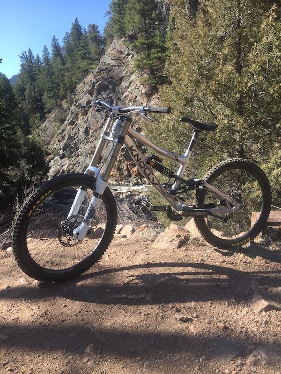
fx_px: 314
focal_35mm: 29
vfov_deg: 61.7
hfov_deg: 48.2
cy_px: 187
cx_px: 140
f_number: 2.2
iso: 32
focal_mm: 4.15
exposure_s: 1/648
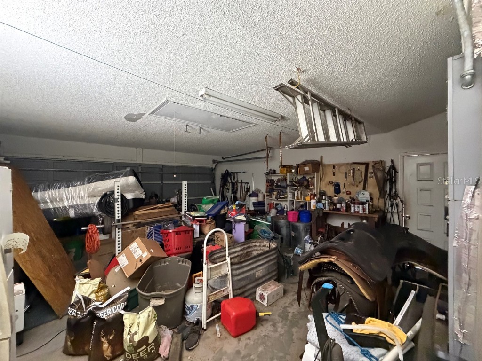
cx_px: 241
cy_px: 180
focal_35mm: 14
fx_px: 195
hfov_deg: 102.1
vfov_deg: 85.7
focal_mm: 2.22
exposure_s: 1/60
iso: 1000
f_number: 2.2
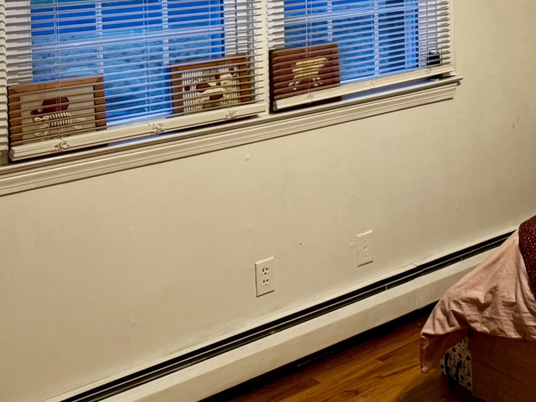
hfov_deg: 27.8
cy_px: -86
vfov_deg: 21.5
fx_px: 976
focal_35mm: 63
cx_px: 603
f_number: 1.78
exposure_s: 1/60
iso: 200
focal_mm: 6.76
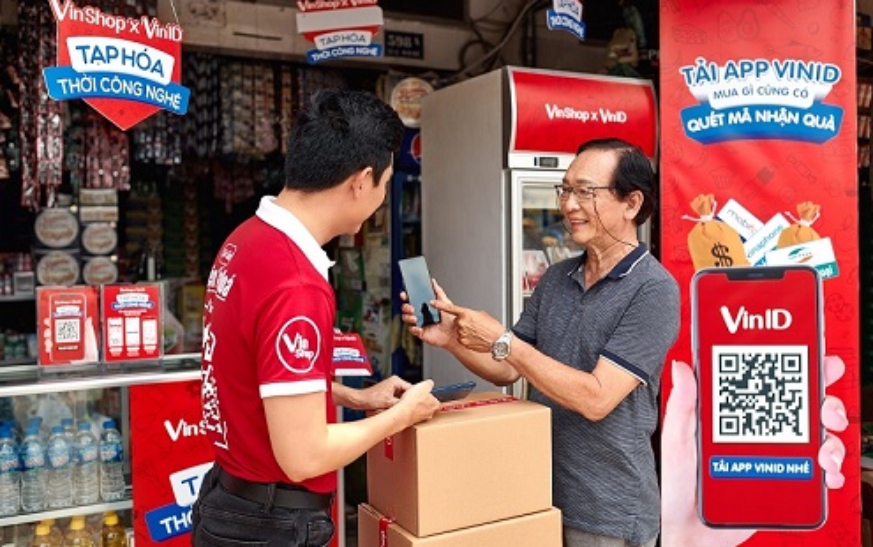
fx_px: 857
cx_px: 437
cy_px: 266
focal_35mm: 36
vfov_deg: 35.4
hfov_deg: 54.0
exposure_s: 1/800
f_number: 3.2
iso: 100
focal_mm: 35
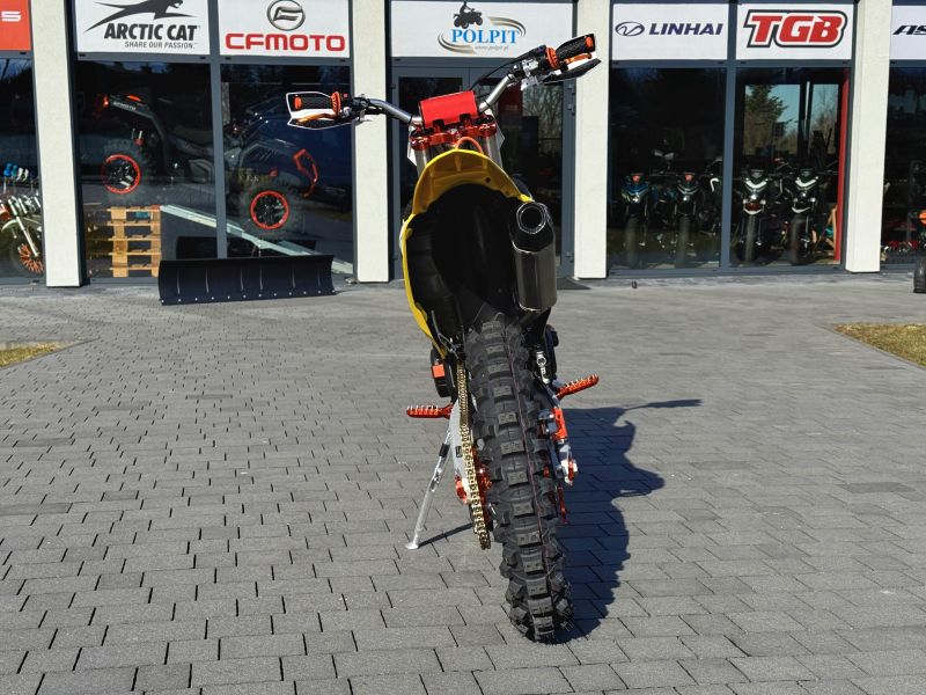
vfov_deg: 30.3
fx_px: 1284
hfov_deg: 39.7
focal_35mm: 48
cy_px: 348
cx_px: 463
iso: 64
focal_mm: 6.76
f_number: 1.78
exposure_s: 1/5587
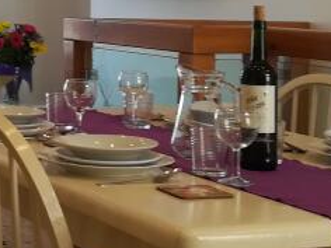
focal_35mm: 113
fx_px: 1081
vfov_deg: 12.8
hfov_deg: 17.0
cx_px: 3
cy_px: -31
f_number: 2.2
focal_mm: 3.83
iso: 80
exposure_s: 1/33.3
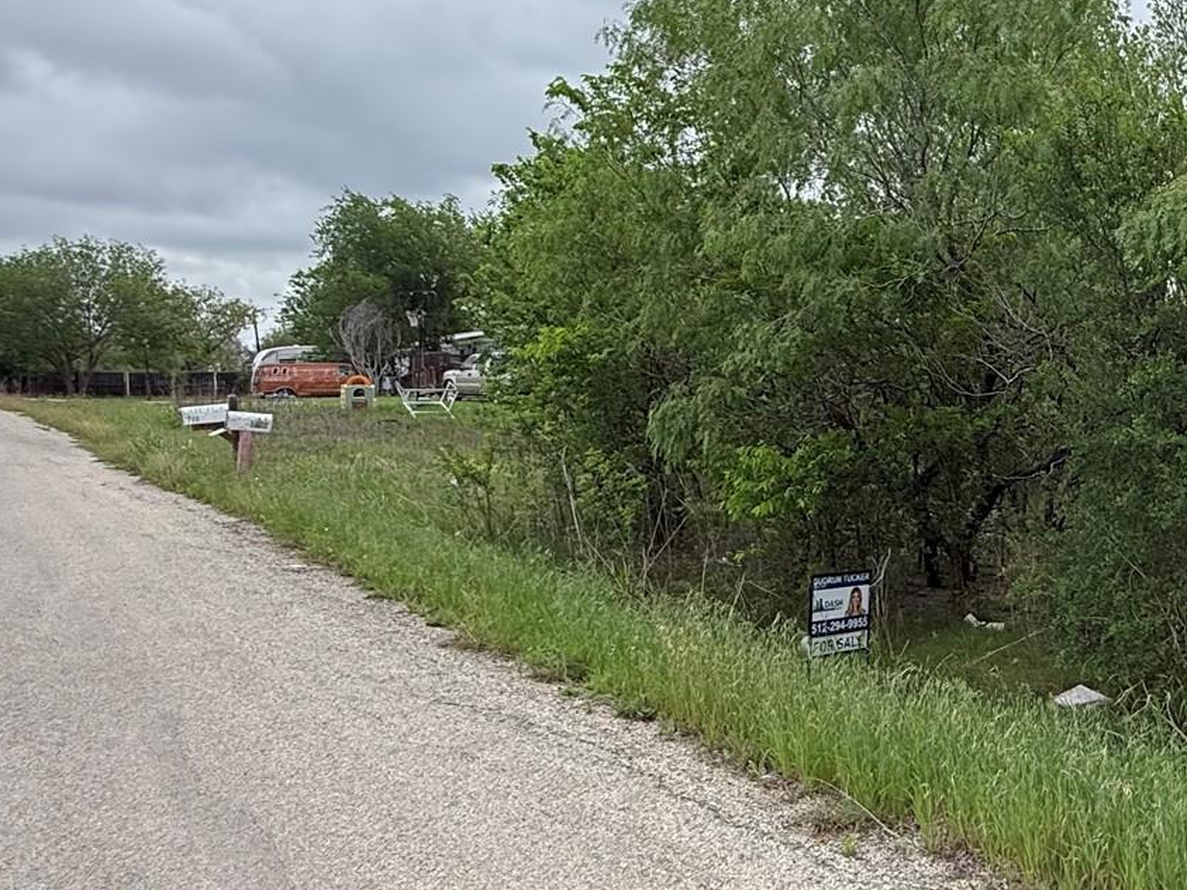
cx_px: 972
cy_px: 396
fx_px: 1166
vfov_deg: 41.7
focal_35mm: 34
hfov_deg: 50.3
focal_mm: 2.22
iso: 64
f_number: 2.2
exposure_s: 1/779
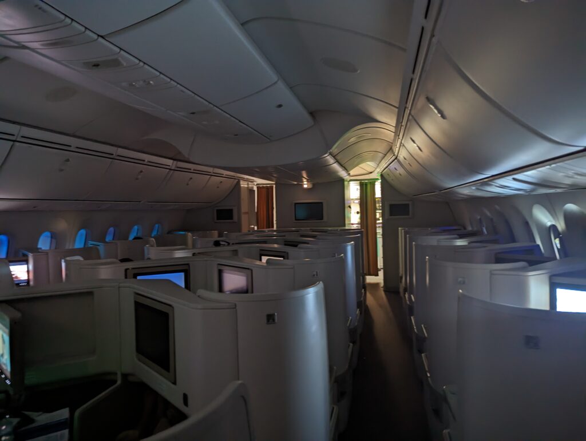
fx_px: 407
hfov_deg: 71.5
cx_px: 293
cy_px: 220
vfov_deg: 56.9
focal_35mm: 24
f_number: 1.85
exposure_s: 1/3
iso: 582
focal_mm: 6.81
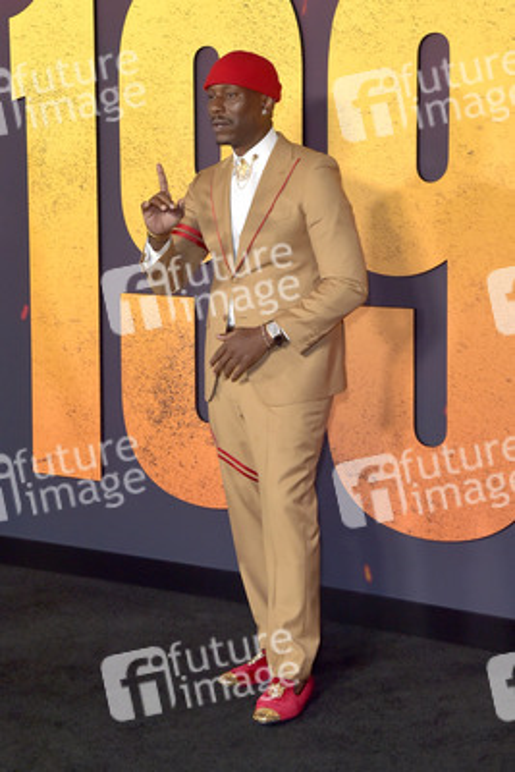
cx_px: 258
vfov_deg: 30.9
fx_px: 1393
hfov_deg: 20.9
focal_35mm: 65
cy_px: 386
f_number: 6.3
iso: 1000
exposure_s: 1/250
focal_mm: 65
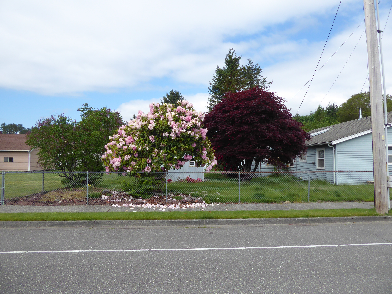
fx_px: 272
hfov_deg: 71.6
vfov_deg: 56.8
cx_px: 196
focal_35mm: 24
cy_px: 147
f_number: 3.3
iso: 80
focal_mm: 4.3
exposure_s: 1/640
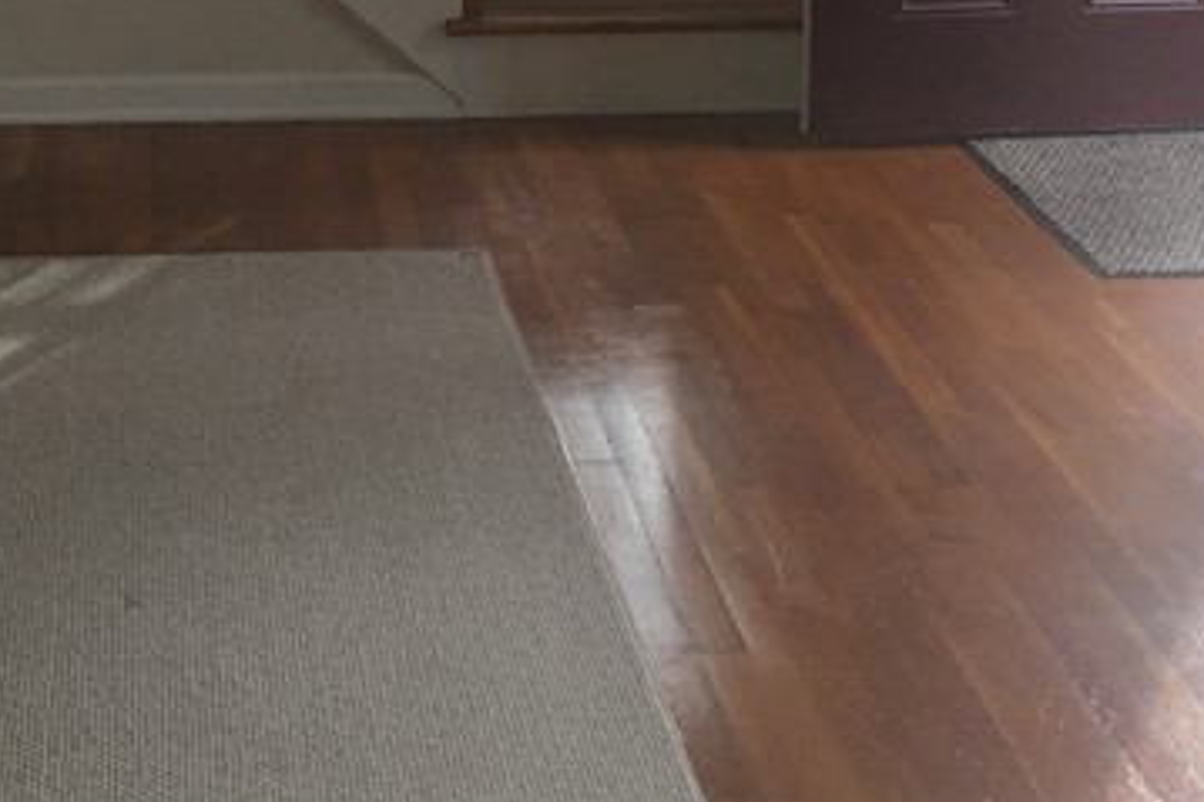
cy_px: -70
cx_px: 178
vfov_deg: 15.5
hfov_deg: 23.2
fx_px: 2875
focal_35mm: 86
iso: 32
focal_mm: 4.15
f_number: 2.2
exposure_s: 1/30
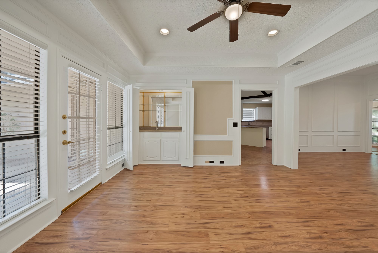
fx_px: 126
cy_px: 126
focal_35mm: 12
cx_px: 189
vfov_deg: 90.1
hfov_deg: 112.6
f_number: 9
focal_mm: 12
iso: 640
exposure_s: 1/8
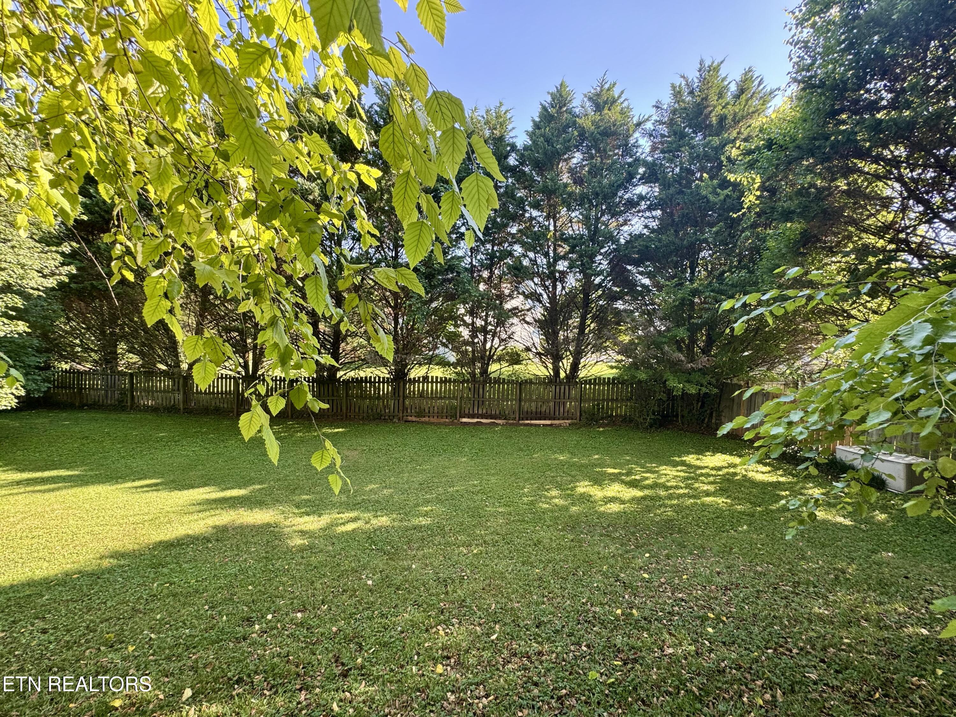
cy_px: 358
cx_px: 478
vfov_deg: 85.7
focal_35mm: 14
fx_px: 387
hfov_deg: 102.1
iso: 50
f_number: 2.2
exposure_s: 1/99
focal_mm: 2.22
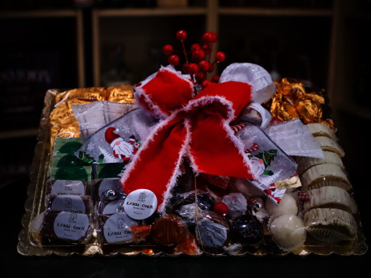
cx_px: 186
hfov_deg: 27.8
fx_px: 750
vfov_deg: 21.0
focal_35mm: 70
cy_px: 139
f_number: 2.8
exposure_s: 1/400
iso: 2000
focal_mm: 35
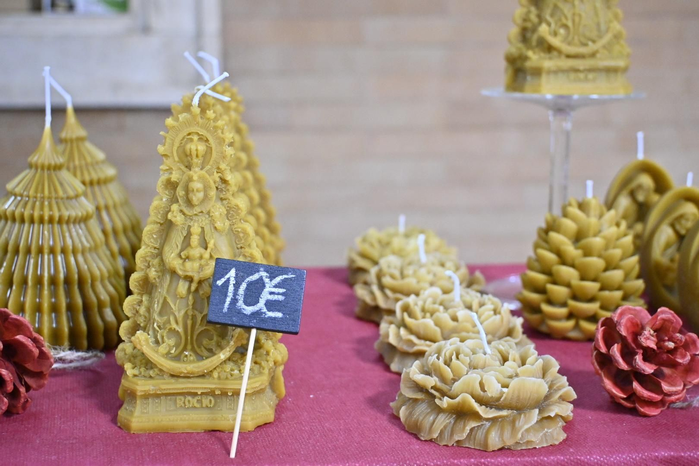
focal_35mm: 51
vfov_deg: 26.5
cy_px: 233
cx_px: 350
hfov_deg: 38.9
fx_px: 990
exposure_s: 1/200
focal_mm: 34
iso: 2500
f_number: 5
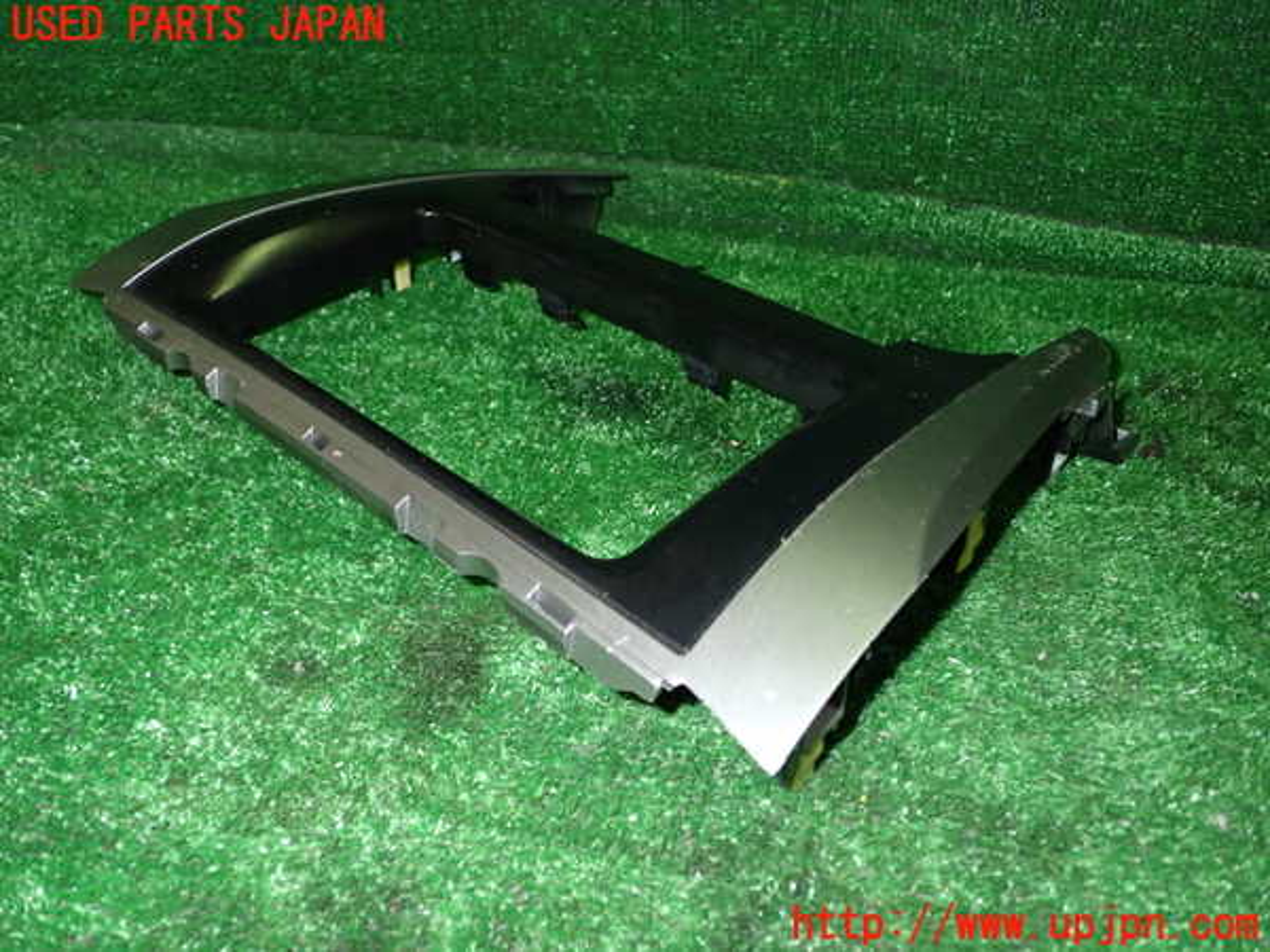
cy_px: 476
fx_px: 1101
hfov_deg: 60.0
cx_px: 635
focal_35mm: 30
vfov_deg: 46.8
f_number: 6.3
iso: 800
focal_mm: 5.4
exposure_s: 1/30
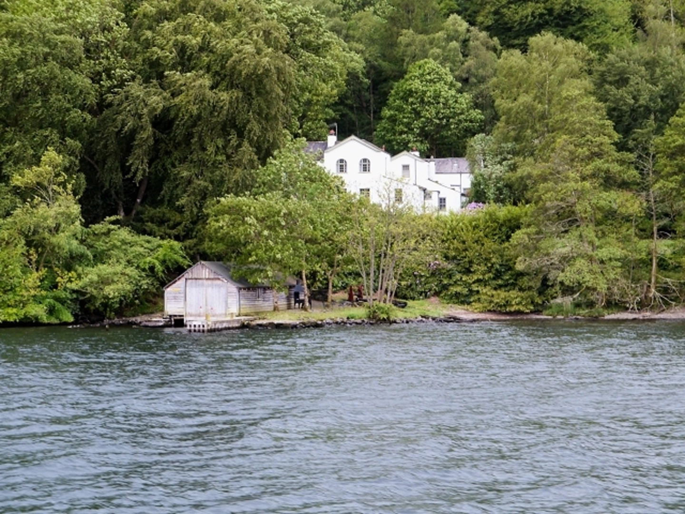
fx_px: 1662
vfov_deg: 17.6
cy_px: 257
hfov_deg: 23.3
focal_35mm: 84
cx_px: 342
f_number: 8
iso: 400
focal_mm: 42
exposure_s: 1/100
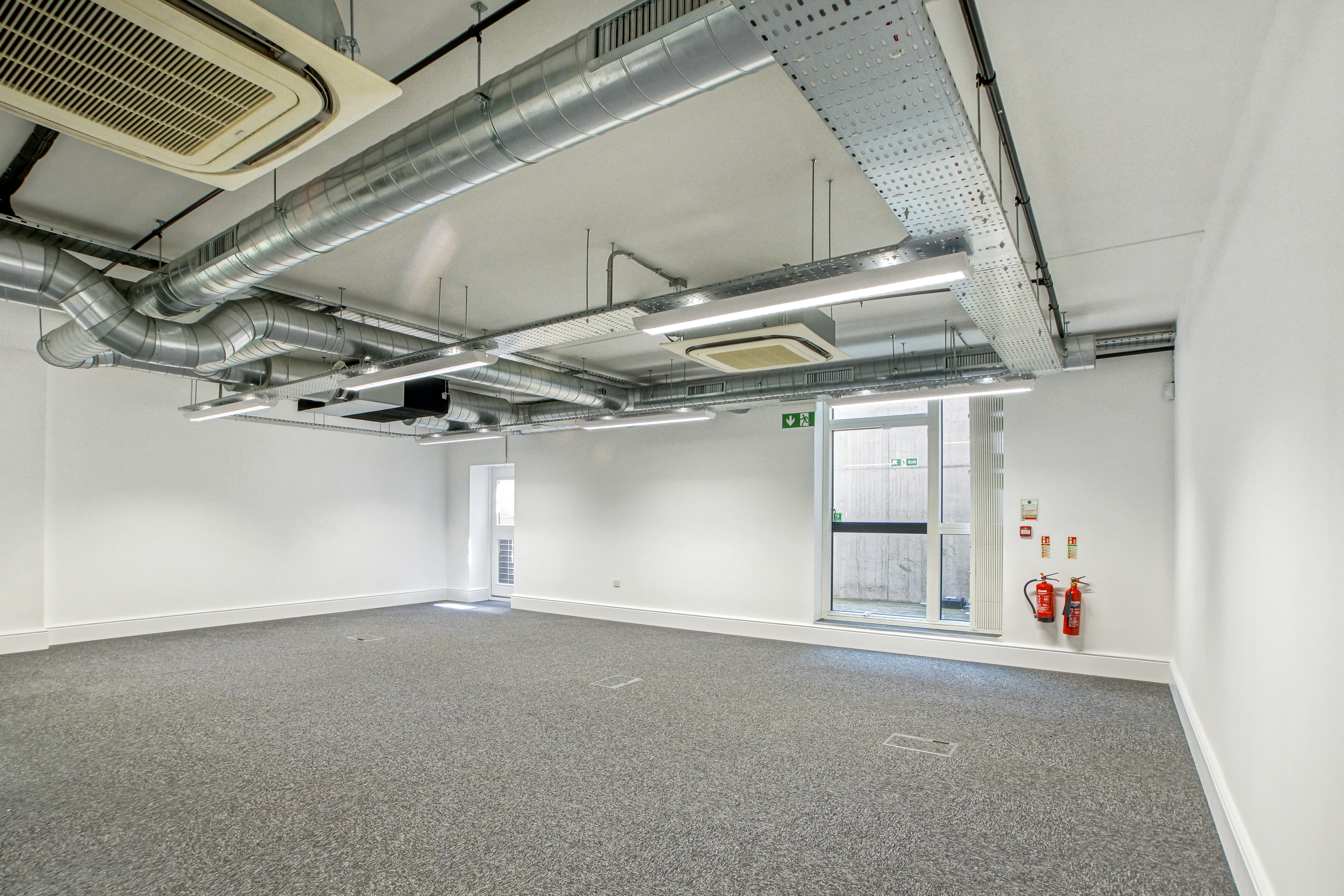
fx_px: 616
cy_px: 448
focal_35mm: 16
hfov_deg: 95.0
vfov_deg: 72.1
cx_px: 672
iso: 400
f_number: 10
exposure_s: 1/5
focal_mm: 11
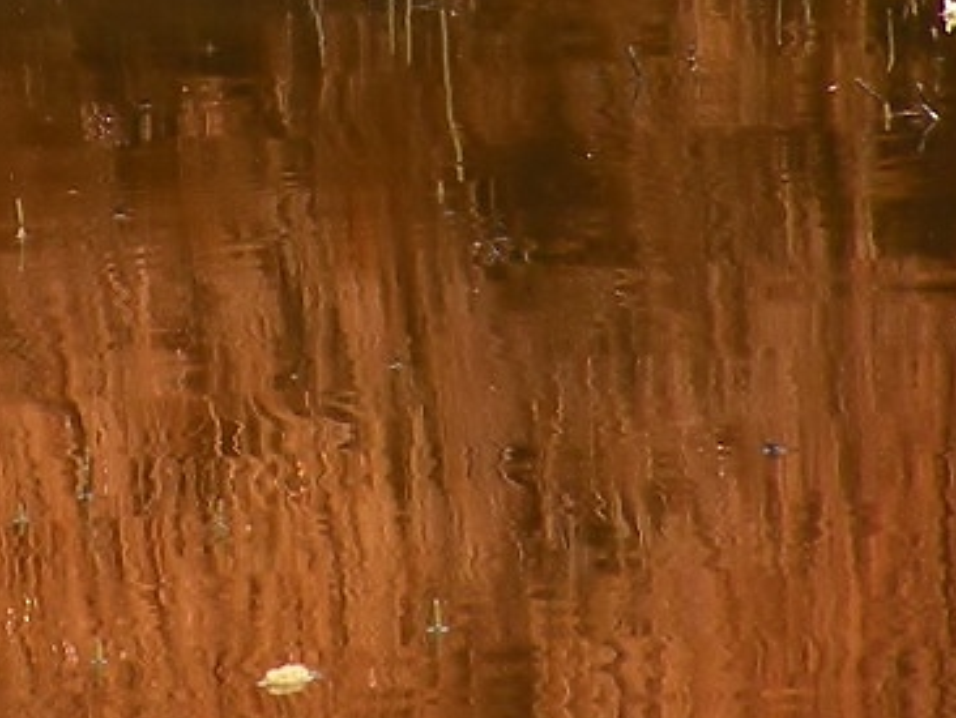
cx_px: 110
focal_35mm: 721
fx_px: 19925
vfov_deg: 2.1
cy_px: -423
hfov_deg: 2.7
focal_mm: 22.9
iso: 64
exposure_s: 1/190
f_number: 5
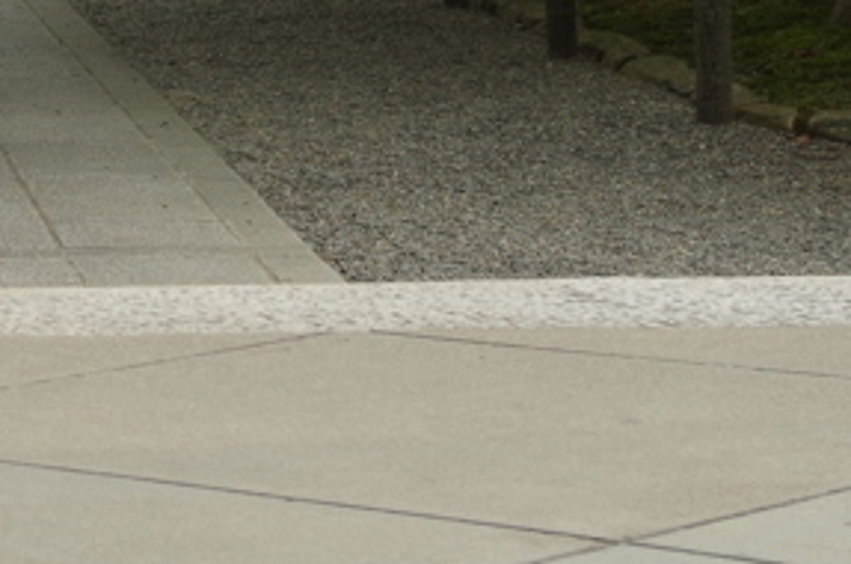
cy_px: -327
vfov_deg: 7.6
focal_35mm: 175
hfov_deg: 11.3
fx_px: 4128
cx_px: -442
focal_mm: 32.5
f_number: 8
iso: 640
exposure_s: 1/320
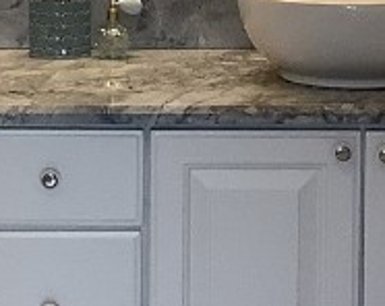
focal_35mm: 167
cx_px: 106
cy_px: -76
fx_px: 1899
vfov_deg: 9.1
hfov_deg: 11.6
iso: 80
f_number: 2.4
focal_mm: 3.3
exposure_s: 1/60
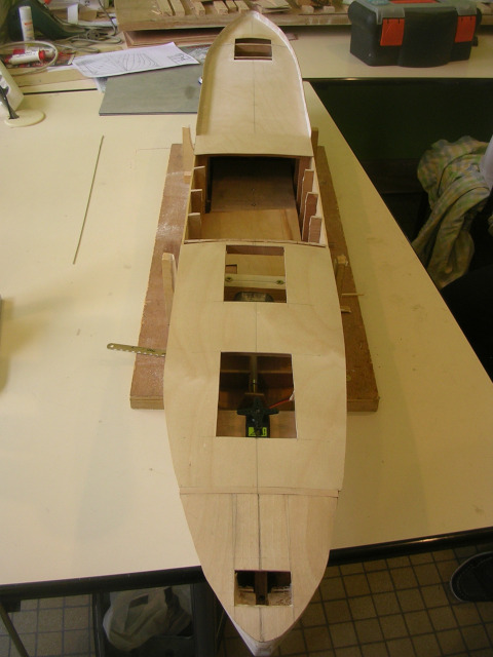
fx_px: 722
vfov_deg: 49.0
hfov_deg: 37.7
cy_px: 328
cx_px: 246
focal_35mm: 38
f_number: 2.8
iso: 50
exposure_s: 1/18.1
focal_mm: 5.8
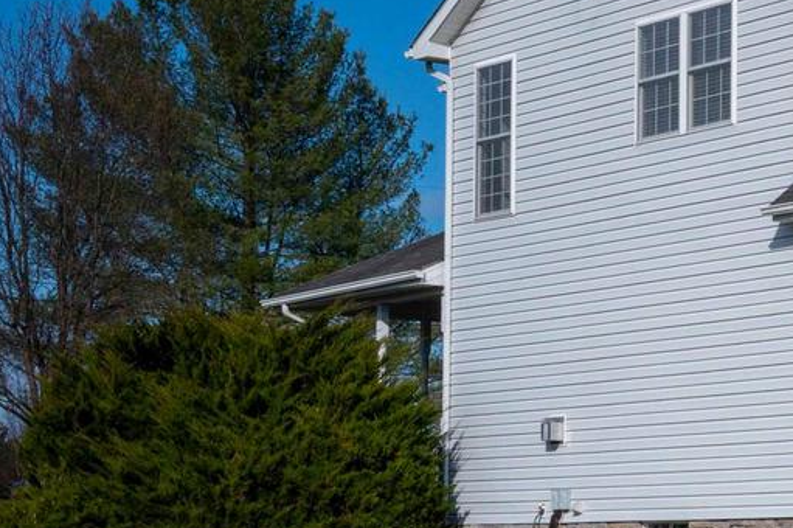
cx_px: 1054
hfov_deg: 17.8
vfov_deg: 12.8
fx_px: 2355
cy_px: 323
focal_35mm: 107
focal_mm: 38
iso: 1000
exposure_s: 1/1250
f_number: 18
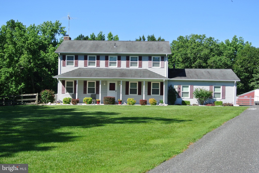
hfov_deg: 38.8
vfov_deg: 26.5
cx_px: 130
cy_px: 86
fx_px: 367
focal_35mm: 51
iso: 100
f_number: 4.8
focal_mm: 18.9
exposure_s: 1/500
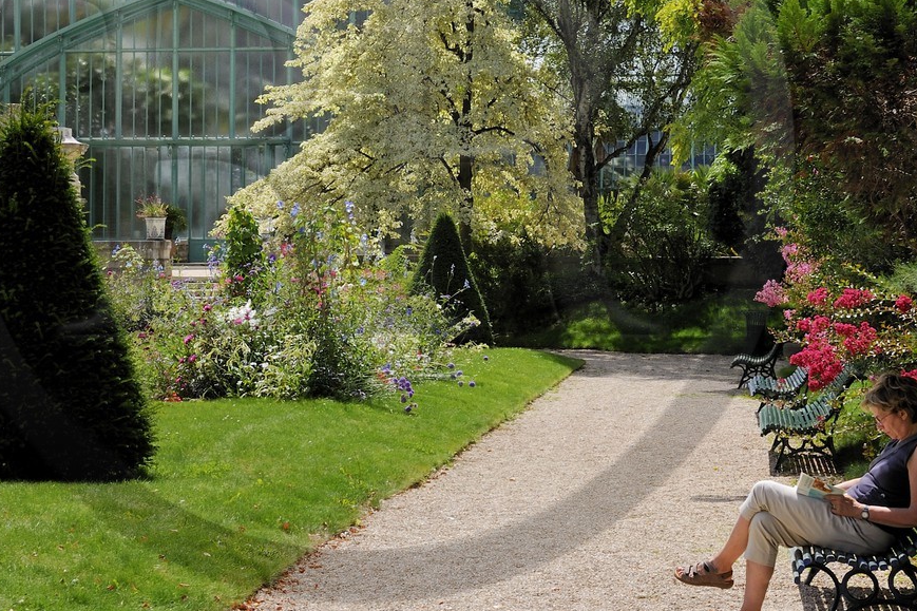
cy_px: 163
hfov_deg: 25.0
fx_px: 2063
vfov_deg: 16.8
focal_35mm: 81
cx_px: 359
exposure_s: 1/160
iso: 200
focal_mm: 44
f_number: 13
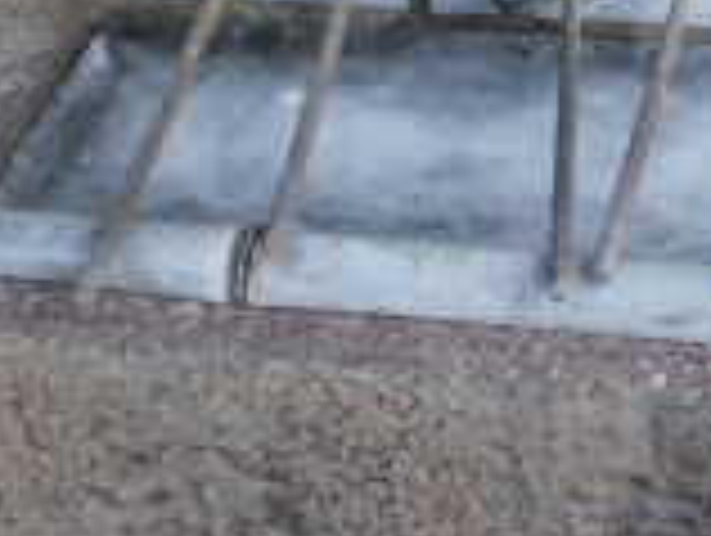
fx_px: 1975
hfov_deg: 20.3
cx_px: 522
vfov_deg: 15.4
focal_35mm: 96
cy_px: 113
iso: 400
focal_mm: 6.9
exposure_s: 1/60
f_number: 4.2
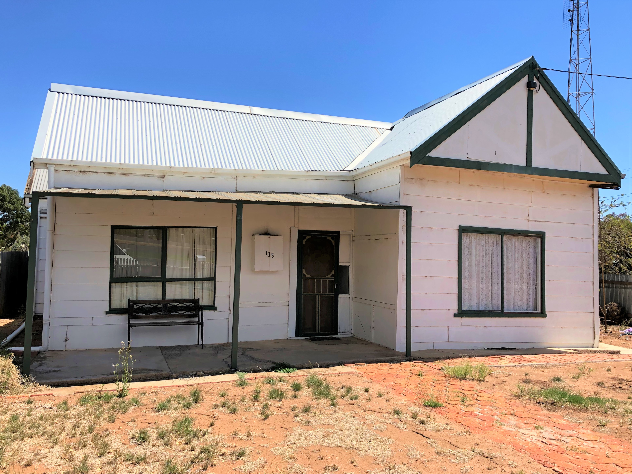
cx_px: 316
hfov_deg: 63.4
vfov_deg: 49.8
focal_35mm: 28
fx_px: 511
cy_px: 237
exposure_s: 1/1715
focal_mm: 3.99
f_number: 1.8
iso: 20
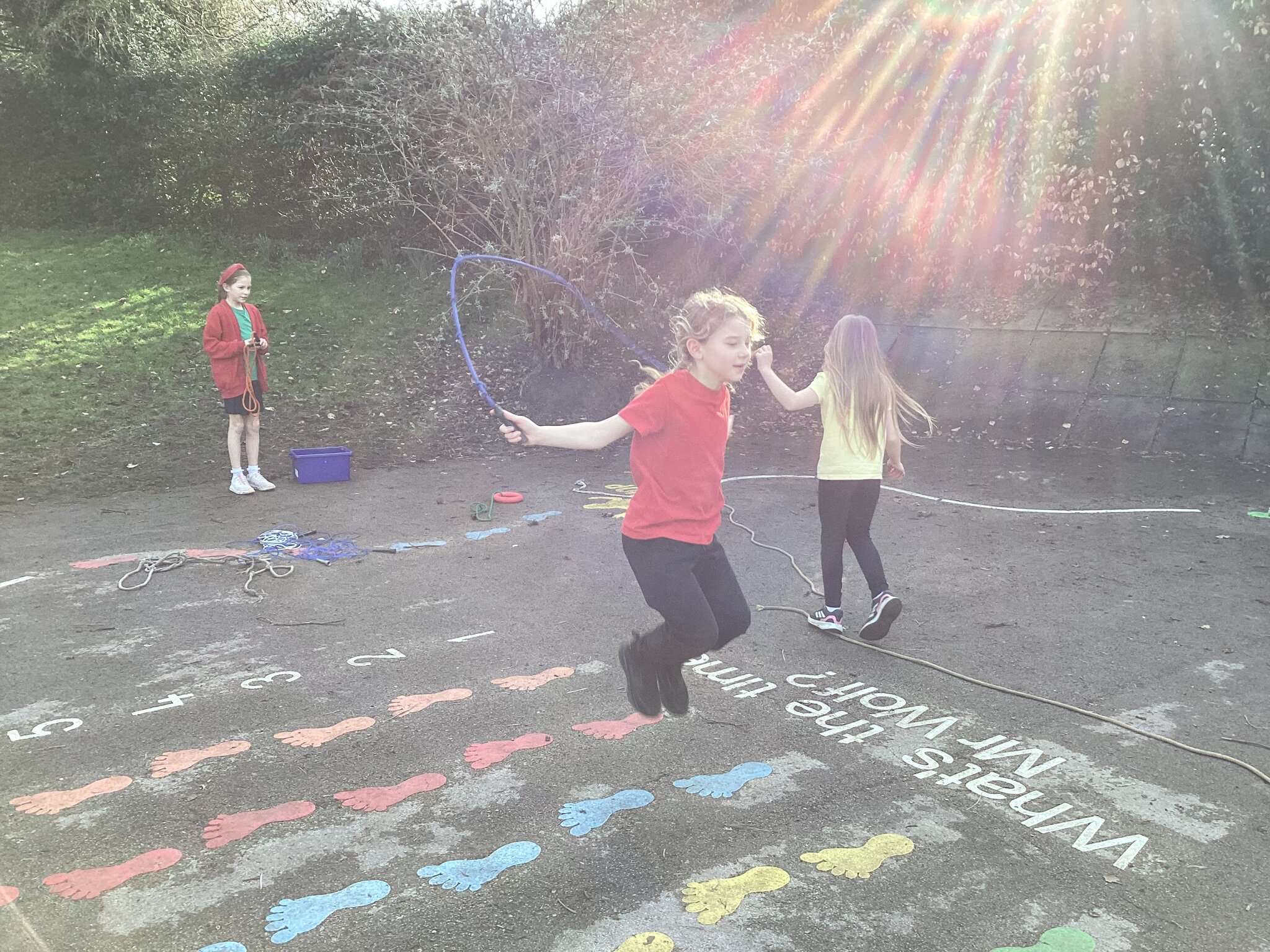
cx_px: 635
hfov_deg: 58.4
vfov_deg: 45.4
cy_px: 476
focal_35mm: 31
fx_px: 1137
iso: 25
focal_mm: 3.3
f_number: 2.4
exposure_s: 1/262
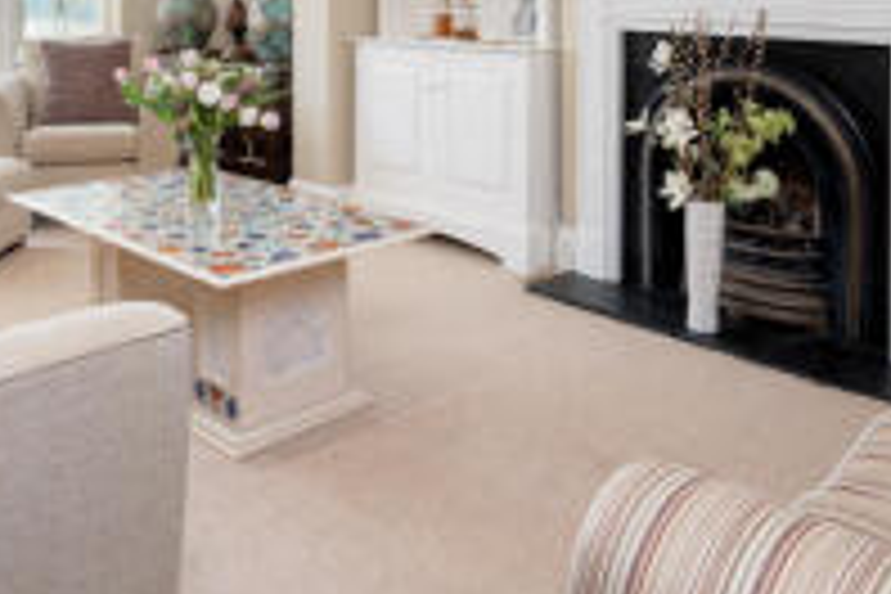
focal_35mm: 36
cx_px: 364
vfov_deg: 33.5
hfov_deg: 52.8
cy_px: -11
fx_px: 891
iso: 400
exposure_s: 1/60
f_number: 8
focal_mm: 15
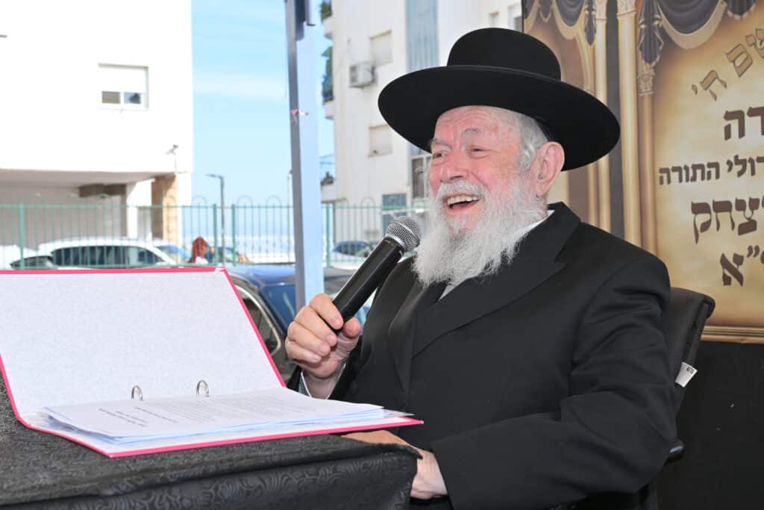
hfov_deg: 38.2
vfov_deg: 26.0
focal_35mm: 52
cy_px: 255
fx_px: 1104
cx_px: 382
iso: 100
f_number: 7.1
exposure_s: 1/160
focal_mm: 35
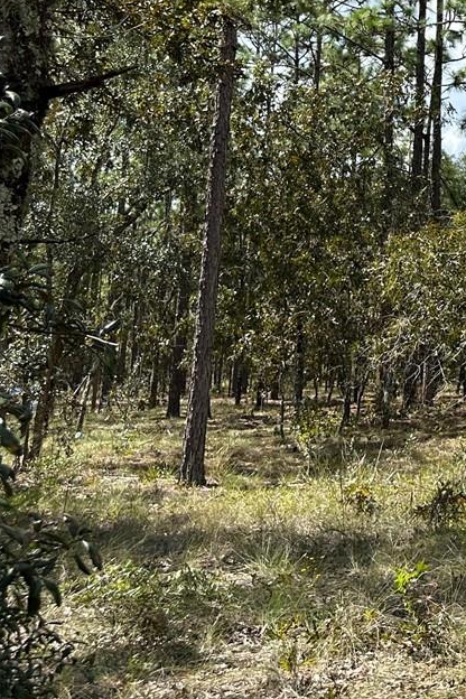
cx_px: 639
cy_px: 34
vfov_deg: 29.7
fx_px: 1243
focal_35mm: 64
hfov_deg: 19.3
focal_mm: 6.86
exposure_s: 1/2110
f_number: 1.78
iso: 80
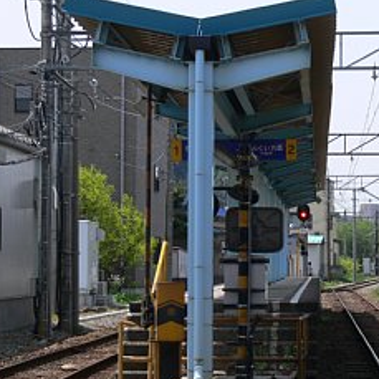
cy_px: 212
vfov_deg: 12.3
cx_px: 313
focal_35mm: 142
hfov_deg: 12.2
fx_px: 1759
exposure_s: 1/250
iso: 80
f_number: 5.6
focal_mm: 19.5
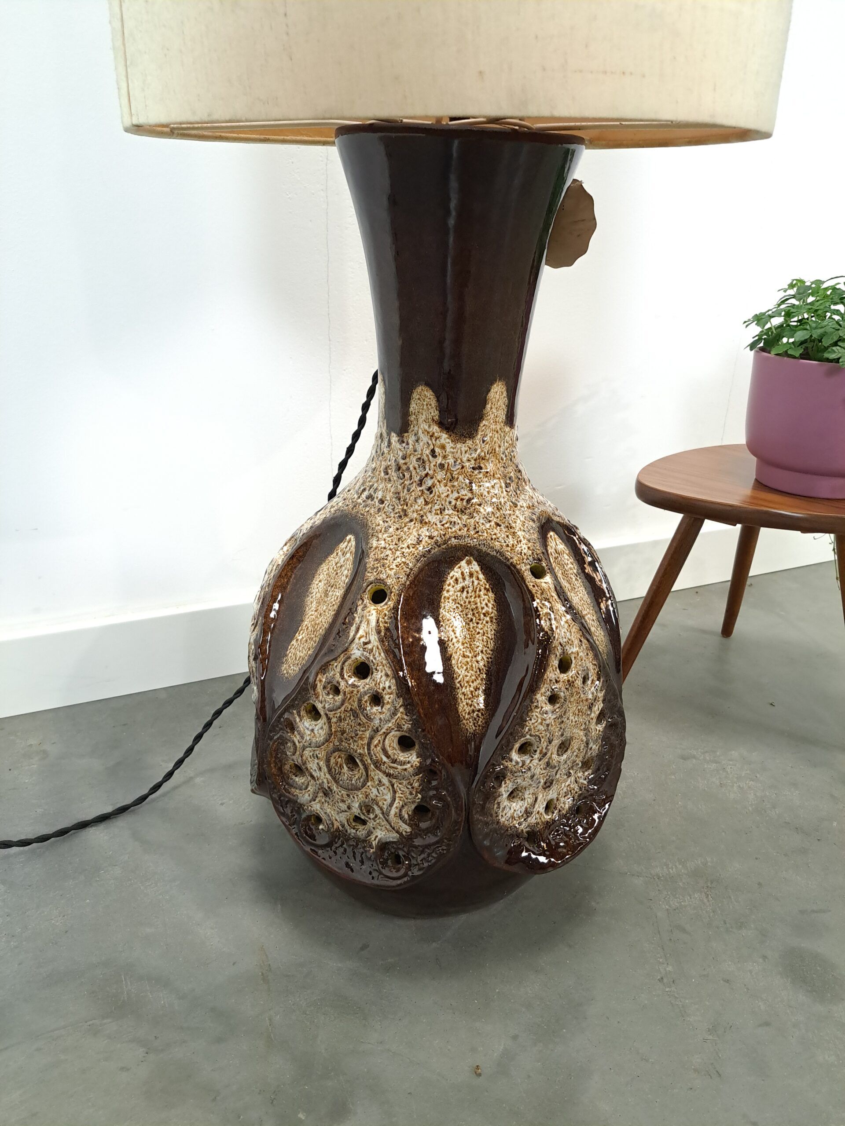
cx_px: 422
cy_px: 563
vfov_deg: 71.6
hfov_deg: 56.8
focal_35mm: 24
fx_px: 781
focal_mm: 5.23
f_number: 1.8
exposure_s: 1/50
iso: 400
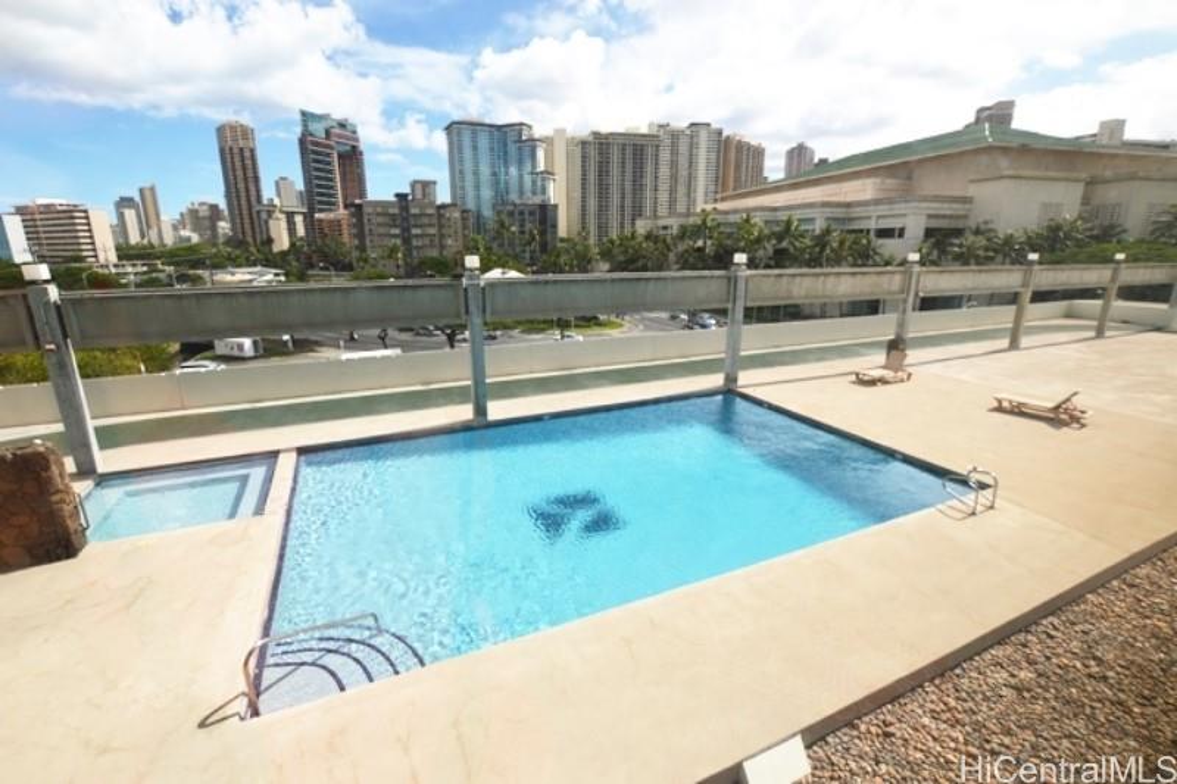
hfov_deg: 100.4
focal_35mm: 15
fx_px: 490
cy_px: 392
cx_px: 588
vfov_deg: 77.3
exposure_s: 1/125
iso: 100
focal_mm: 10
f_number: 6.3
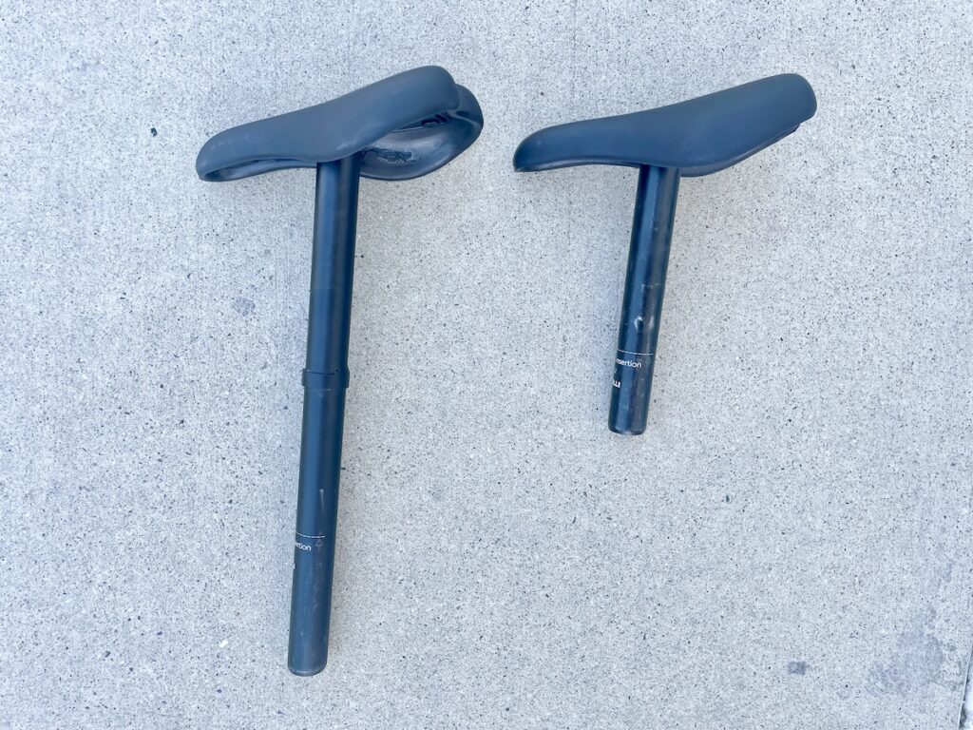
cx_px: 486
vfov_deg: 53.1
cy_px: 365
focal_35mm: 26
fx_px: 731
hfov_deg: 67.3
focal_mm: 4.2
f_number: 1.6
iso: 32
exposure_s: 1/569
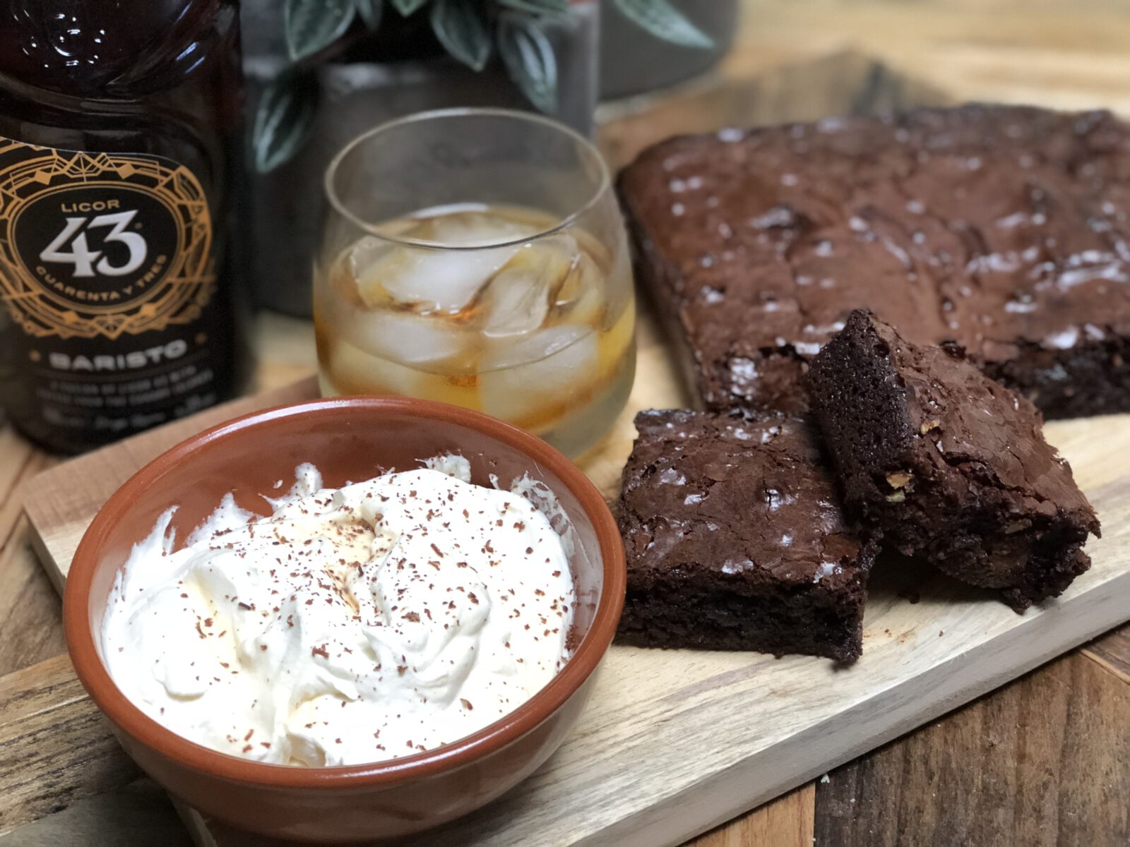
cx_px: 565
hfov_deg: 33.8
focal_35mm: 57
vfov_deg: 25.7
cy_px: 424
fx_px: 1861
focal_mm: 6.6
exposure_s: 1/54
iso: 500
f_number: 2.8
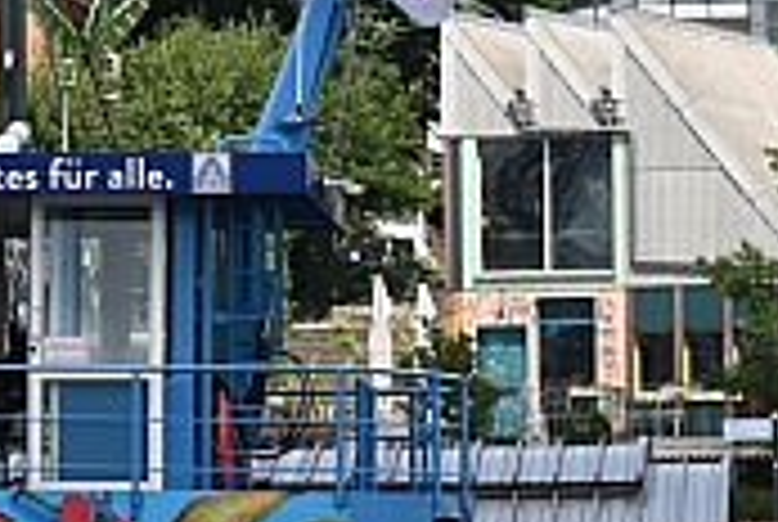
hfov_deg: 4.8
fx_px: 8962
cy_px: 511
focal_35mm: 414
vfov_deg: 3.3
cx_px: -1151
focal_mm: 70
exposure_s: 1/400
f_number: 5
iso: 100
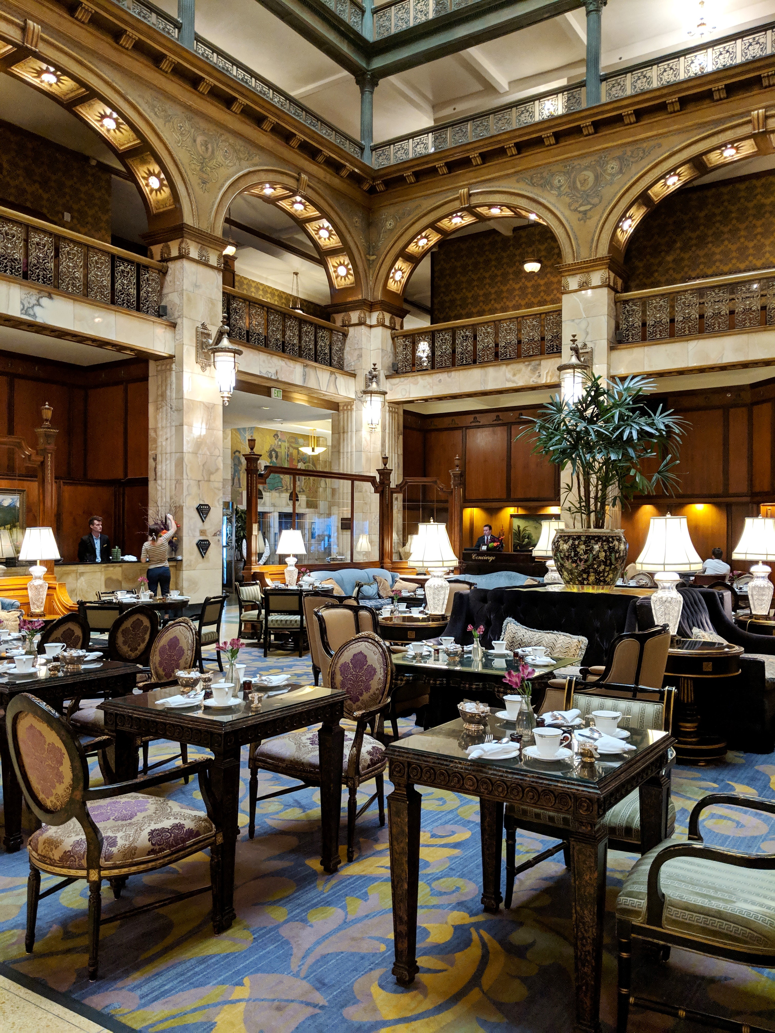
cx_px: 388
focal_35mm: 27
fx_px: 806
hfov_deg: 51.4
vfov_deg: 65.3
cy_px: 516
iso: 400
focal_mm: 4.44
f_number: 1.8
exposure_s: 1/60
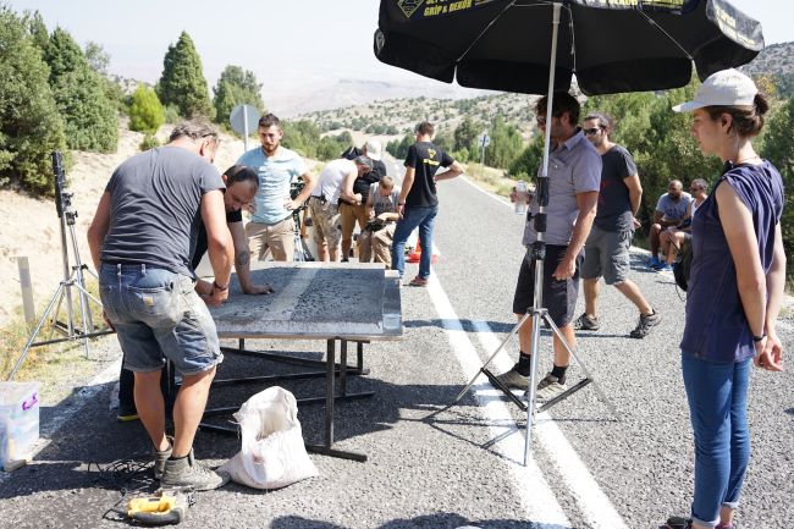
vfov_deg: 37.8
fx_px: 772
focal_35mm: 35
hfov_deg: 54.4
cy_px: 264
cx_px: 397
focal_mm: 35
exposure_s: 1/640
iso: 200
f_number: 4.5
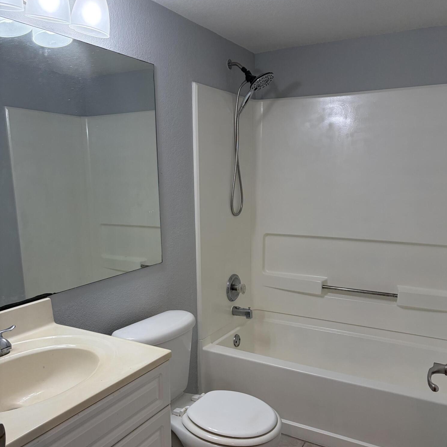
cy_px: 269
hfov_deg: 52.5
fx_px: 453
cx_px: 225
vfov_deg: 52.2
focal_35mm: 31
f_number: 1.6
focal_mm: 5.96
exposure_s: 1/147
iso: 125
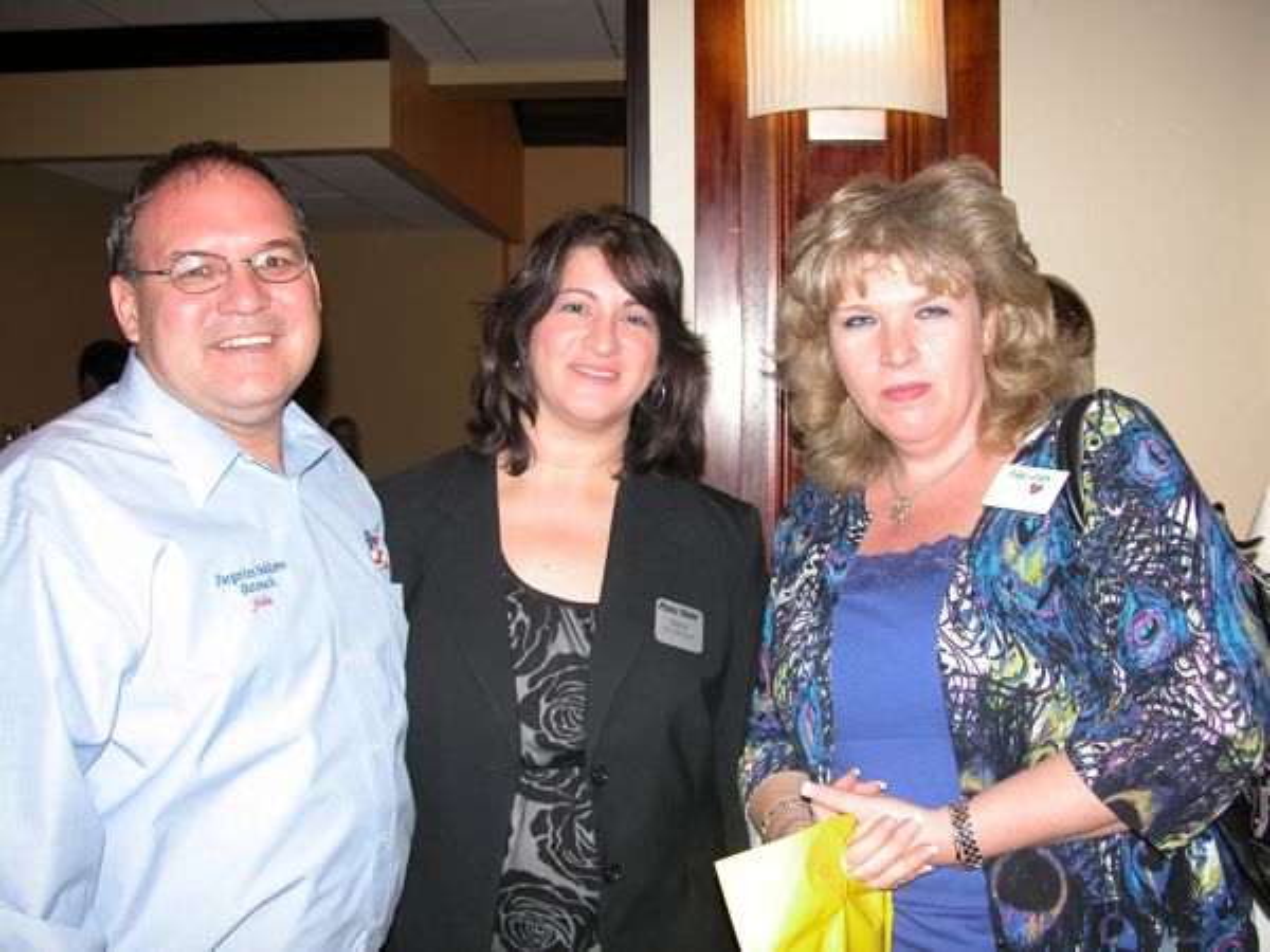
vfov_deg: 40.7
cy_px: 476
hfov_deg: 52.6
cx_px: 635
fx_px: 1284
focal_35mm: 35
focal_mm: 8.9
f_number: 2.8
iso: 100
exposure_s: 1/60
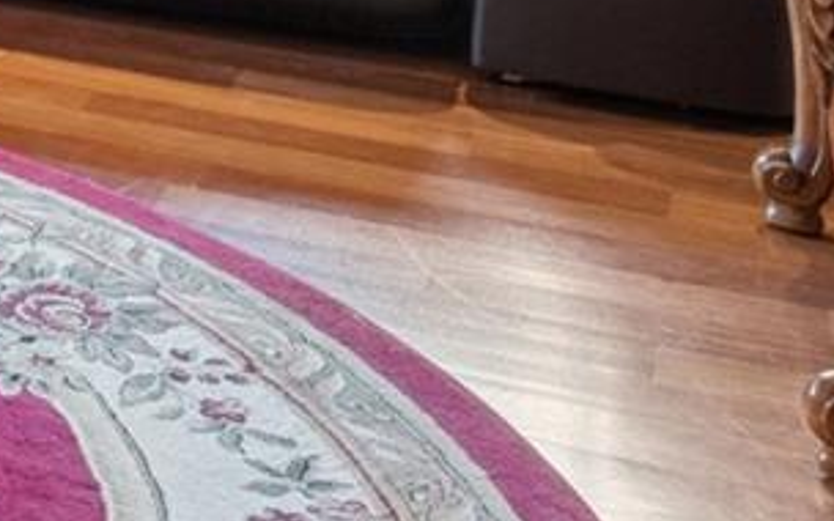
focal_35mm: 103
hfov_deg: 15.6
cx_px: -875
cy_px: -673
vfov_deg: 11.0
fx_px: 2341
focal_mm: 15
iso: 640
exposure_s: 1/3
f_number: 14
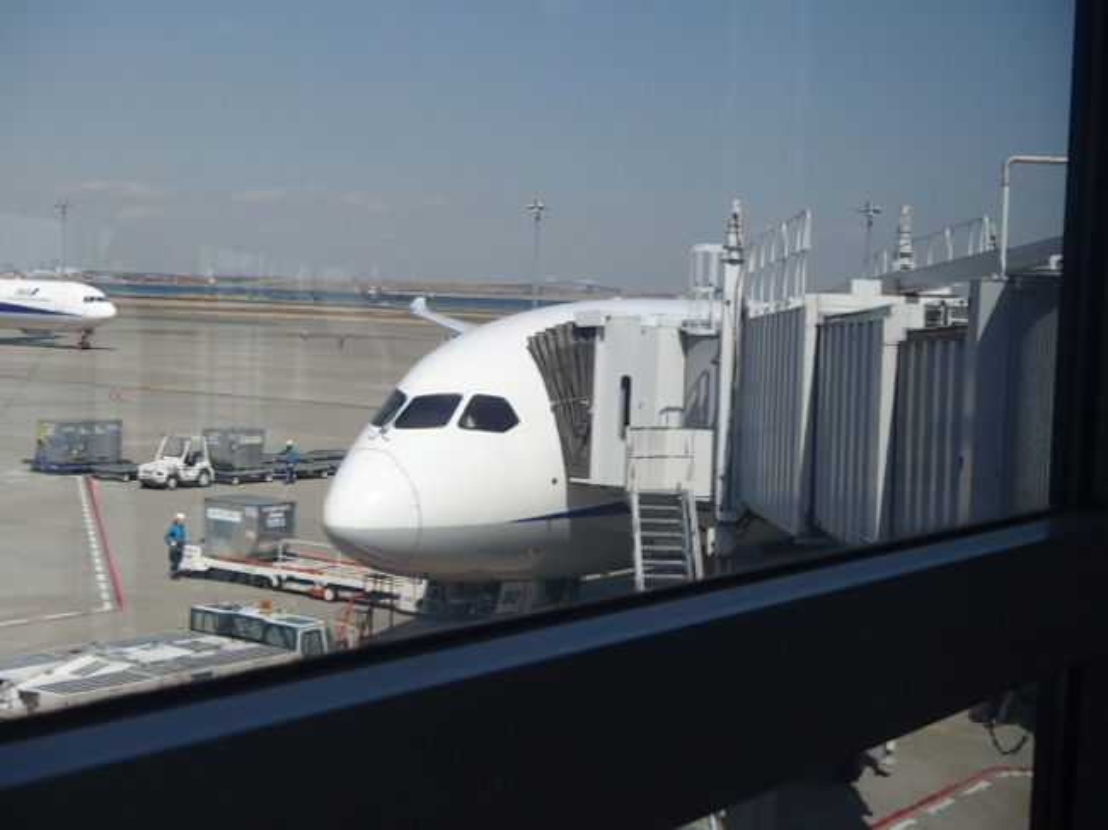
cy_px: 415
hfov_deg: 34.4
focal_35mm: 56
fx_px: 1792
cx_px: 554
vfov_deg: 26.1
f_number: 14
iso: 125
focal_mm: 10
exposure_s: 1/100
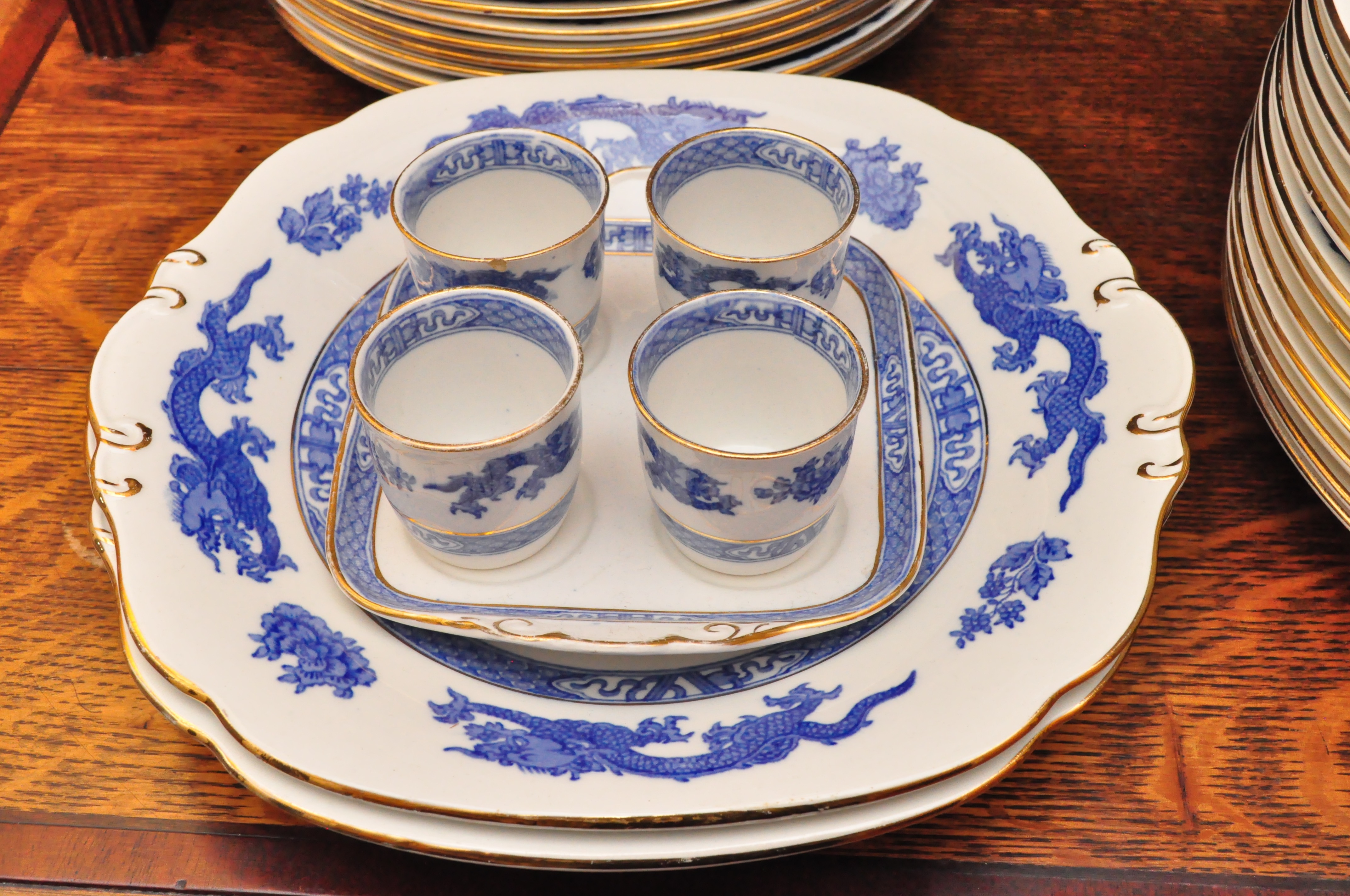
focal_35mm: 44
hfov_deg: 45.0
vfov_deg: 30.8
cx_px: 675
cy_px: 448
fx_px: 1629
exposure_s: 1/125
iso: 3200
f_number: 10
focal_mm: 29
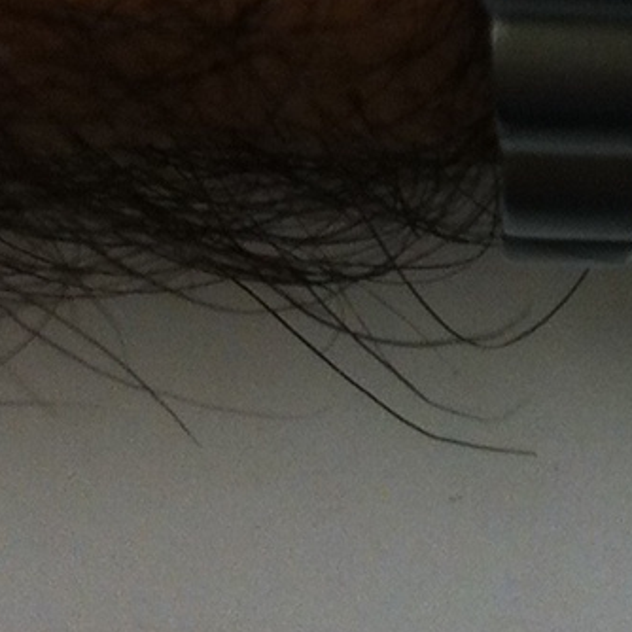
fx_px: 3925
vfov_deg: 8.8
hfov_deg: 8.8
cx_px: 1200
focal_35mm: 190
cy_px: -539
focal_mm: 3.85
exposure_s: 1/24
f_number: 2.8
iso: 80
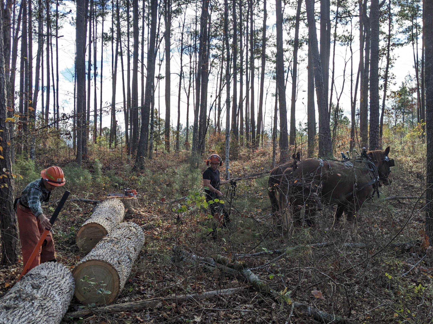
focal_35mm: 32
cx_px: 204
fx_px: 400
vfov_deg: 44.1
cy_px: 184
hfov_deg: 56.8
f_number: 1.8
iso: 47
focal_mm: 4.44
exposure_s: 1/1117
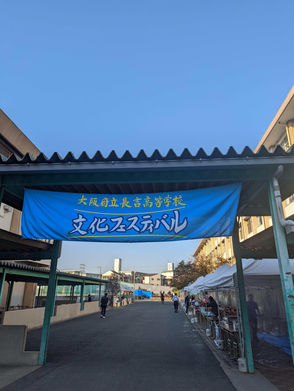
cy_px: 196
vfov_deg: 71.5
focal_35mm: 24
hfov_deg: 56.9
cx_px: 147
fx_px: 271
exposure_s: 1/1110
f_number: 1.85
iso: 33
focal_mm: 6.81
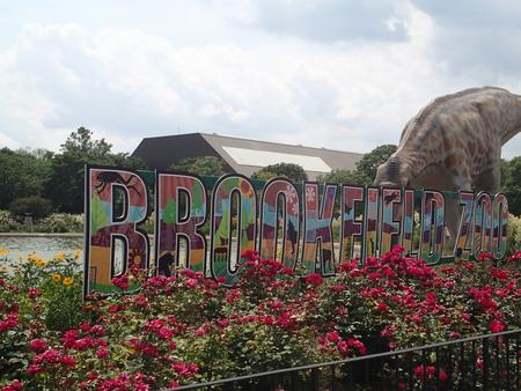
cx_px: 260
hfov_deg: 43.8
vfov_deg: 33.6
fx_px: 648
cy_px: 196
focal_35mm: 43
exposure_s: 1/160
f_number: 11
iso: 100
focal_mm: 7.9
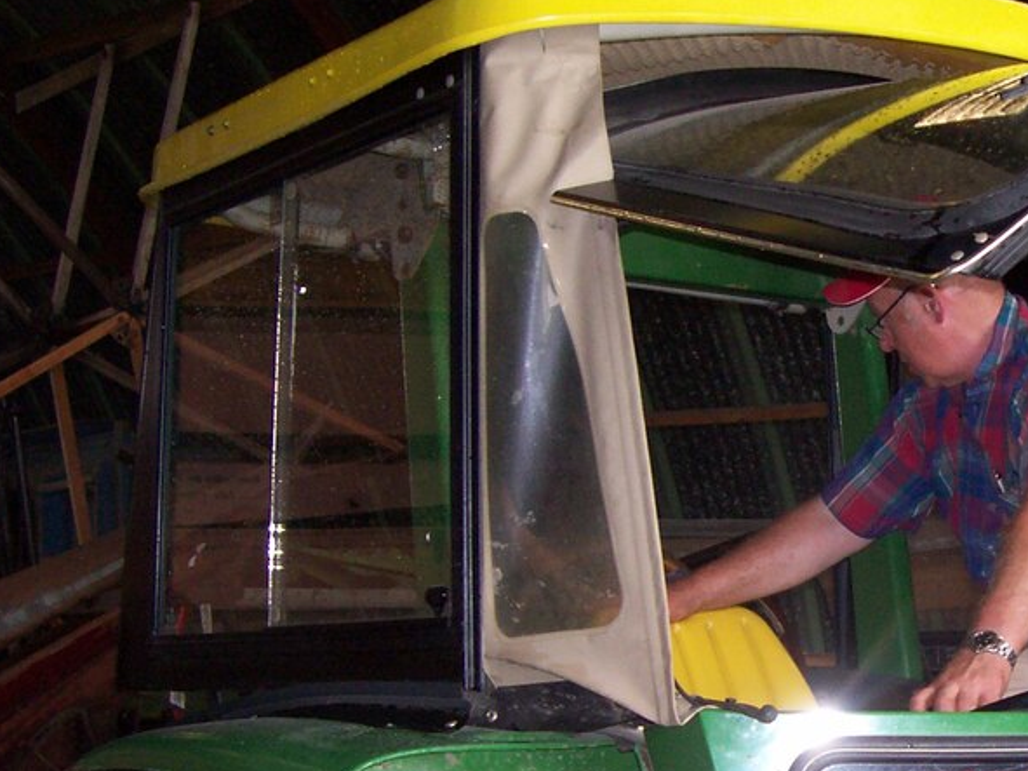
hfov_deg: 26.7
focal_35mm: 69
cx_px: 1023
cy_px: 533
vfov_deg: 21.2
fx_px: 2049
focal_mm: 5.6
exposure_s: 1/112
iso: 140
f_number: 2.7
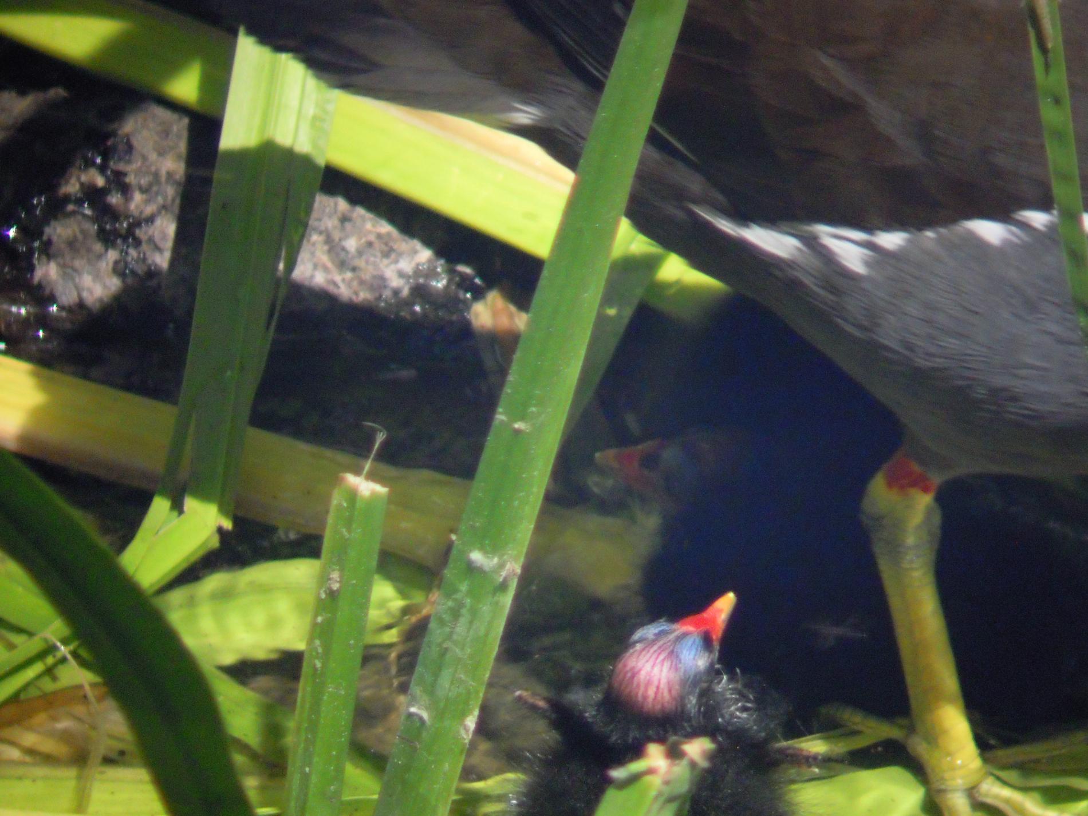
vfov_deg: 13.1
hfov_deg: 17.4
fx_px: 3552
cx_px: 544
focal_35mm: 113
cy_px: 408
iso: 800
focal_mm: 20.3
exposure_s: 1/160
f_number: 16.7
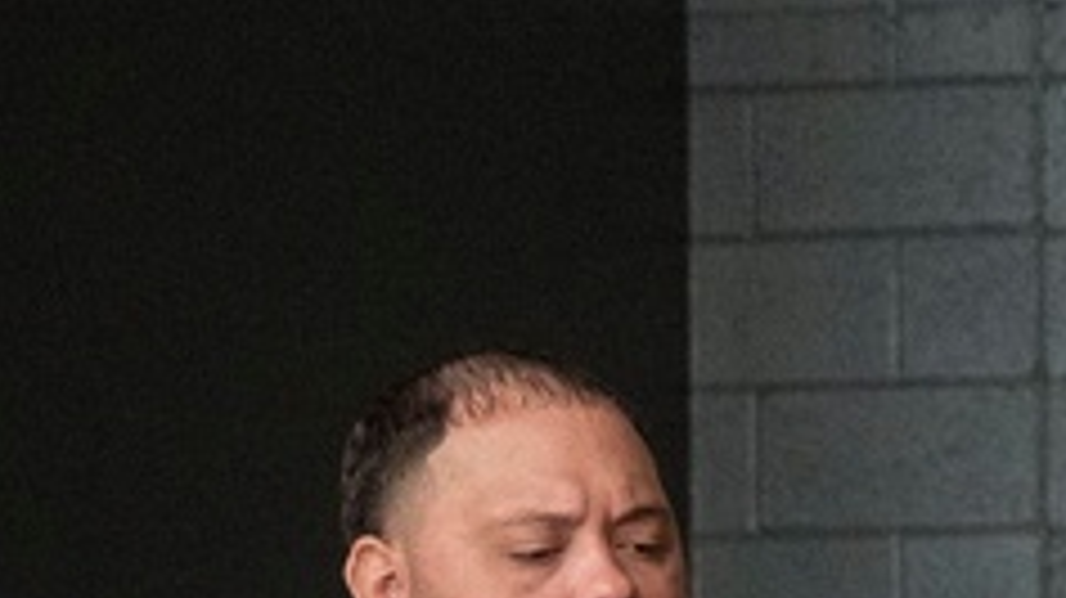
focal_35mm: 181
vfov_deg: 6.6
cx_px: 1723
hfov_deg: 11.3
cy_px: 1023
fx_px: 5113
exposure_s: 1/500
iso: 6400
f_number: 2.8
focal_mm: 40
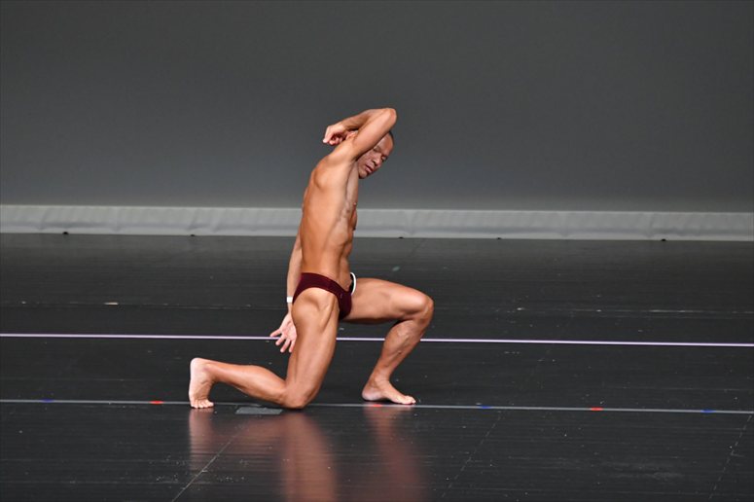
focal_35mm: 345
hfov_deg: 6.0
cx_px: 377
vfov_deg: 4.0
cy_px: 251
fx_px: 7222
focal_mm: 230
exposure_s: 1/400
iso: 4000
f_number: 5.6
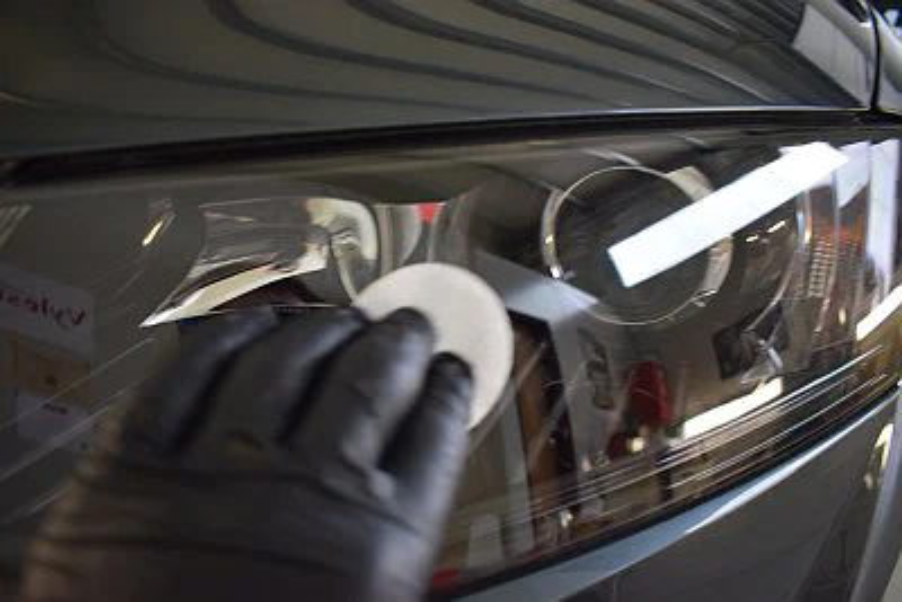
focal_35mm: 27
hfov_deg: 67.4
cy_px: 301
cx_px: 451
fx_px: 677
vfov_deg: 48.0
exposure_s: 1/60
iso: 800
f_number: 4
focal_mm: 18
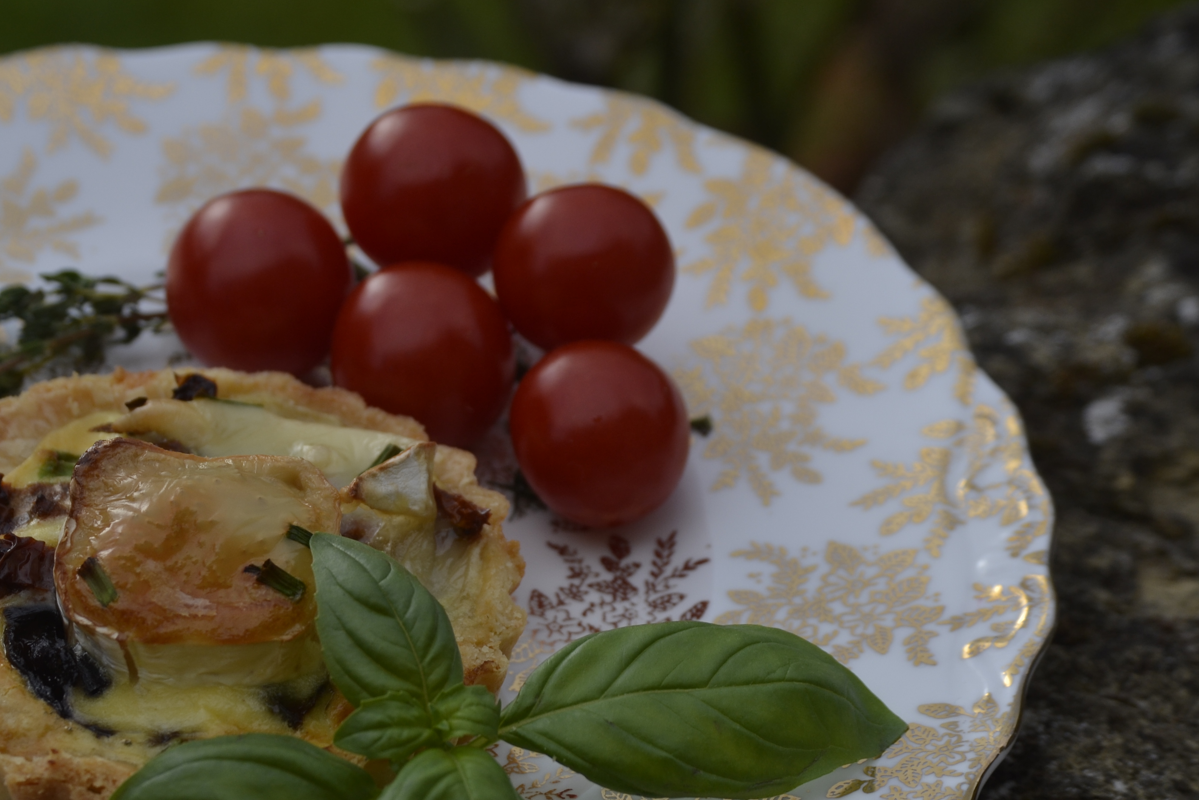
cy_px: 540
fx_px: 4496
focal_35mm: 135
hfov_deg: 15.2
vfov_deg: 10.2
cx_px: 377
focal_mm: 62
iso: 100
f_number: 5
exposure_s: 1/400
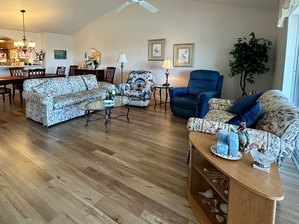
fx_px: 173
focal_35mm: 20
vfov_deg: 64.3
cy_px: 75
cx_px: 121
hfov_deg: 80.9
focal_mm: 2.22
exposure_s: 1/120
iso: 320
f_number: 2.2
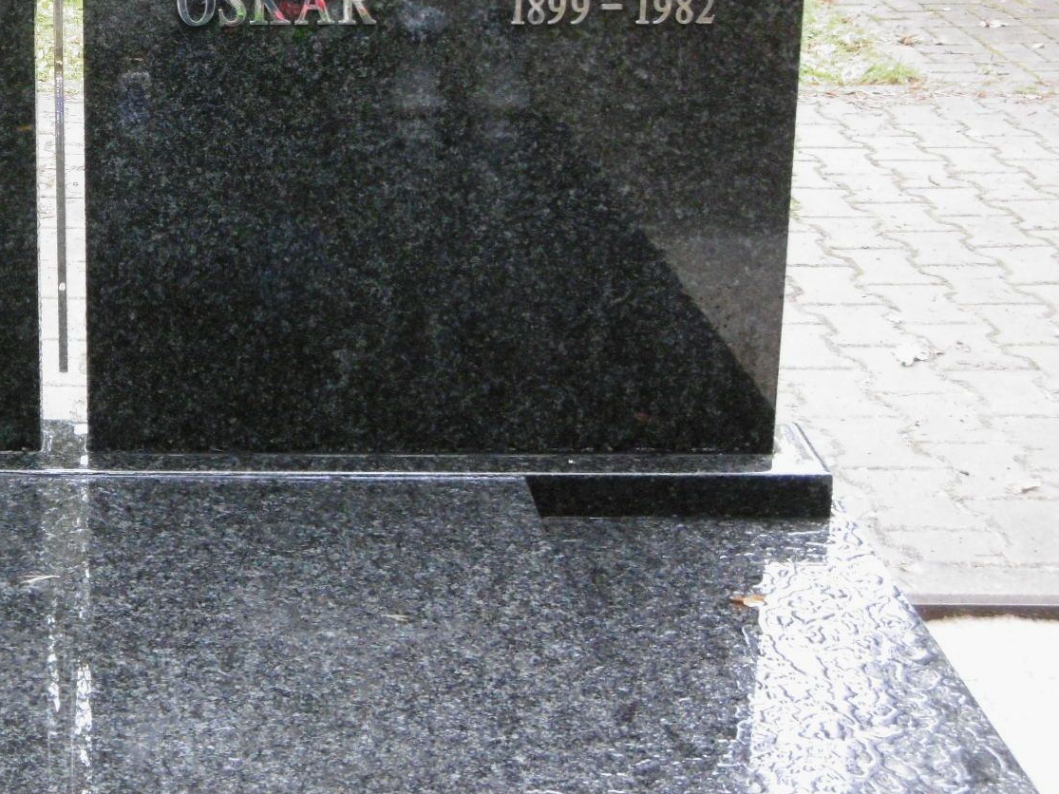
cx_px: 94
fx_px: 2417
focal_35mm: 79
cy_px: 98
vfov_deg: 18.4
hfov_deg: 24.0
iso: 400
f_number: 3.8
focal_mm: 7.7
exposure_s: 1/50
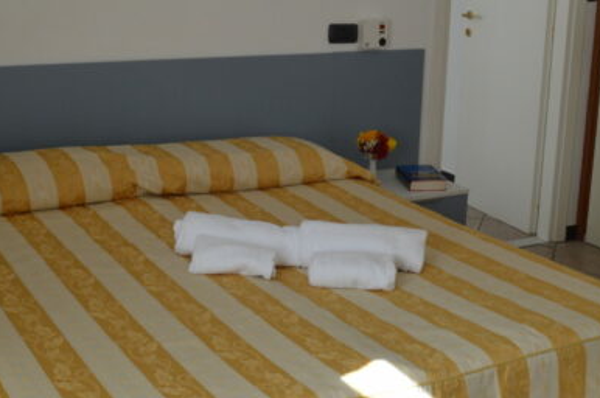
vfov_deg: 24.0
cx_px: 320
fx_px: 932
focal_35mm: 56
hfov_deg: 35.7
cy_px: 151
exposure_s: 1/125
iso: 280
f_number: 5.6
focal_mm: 18
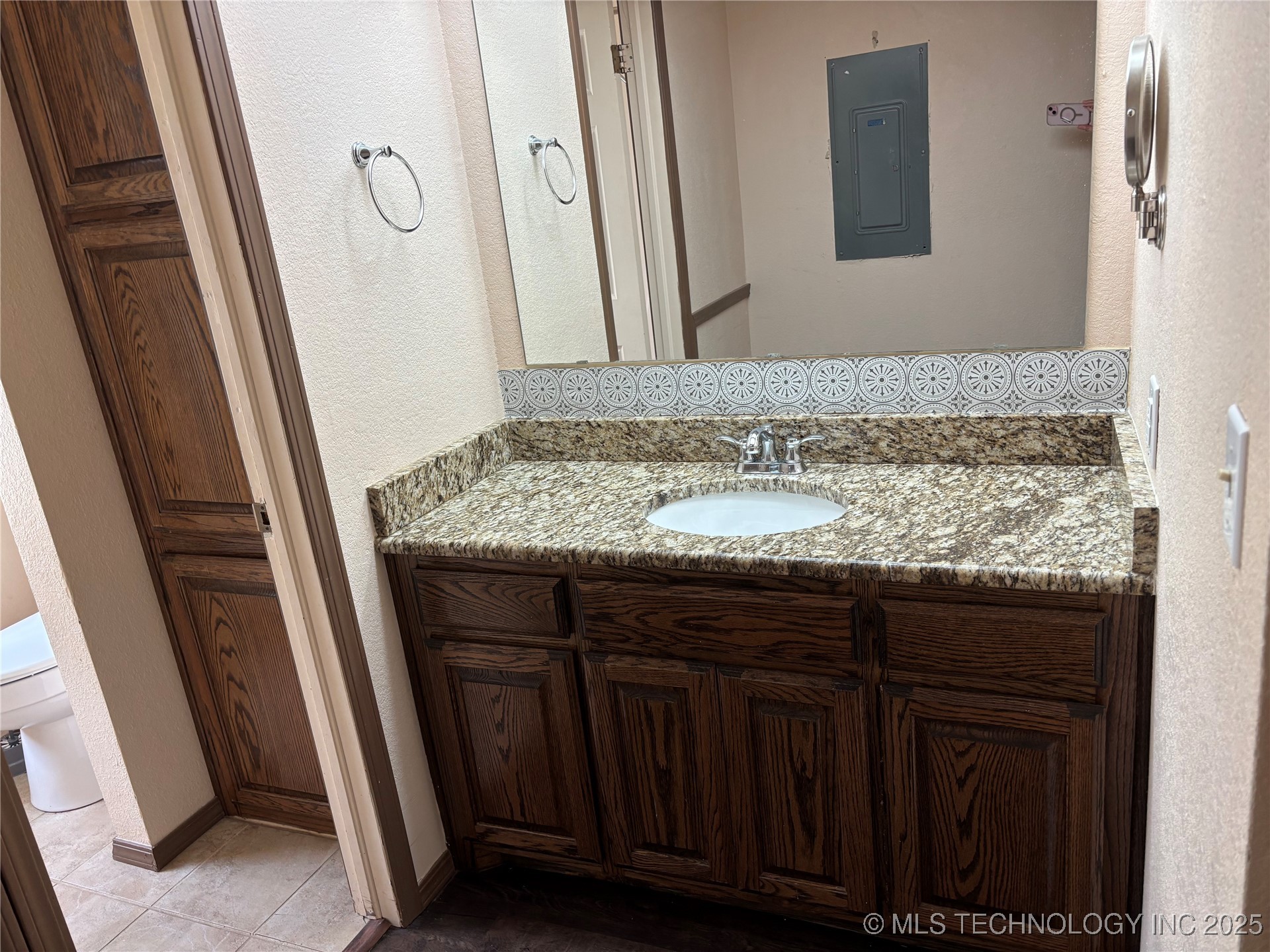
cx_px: 635
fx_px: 954
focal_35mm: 26
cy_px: 476
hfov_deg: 67.3
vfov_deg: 53.1
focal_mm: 5.96
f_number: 1.6
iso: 80
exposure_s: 1/60
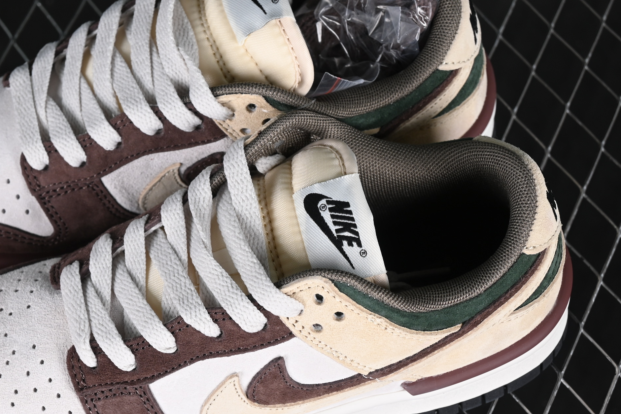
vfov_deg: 12.3
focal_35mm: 111
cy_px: 223
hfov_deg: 18.4
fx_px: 1915
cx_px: 203
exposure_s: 1/80
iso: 160
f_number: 7.1
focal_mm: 50
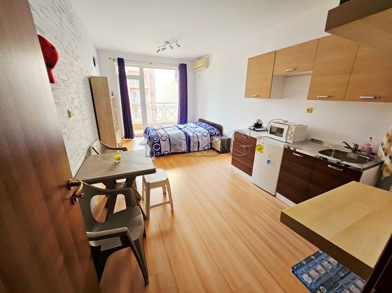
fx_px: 147
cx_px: 196
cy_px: 146
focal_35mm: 13
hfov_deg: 106.2
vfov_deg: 89.9
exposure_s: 1/50
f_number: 2.2
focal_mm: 1.7
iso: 64
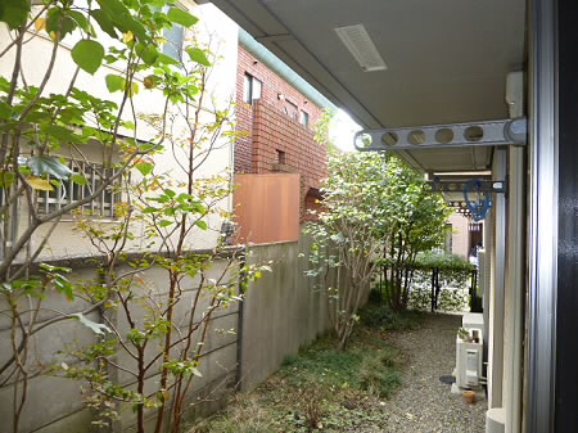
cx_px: 289
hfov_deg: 69.4
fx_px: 417
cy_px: 216
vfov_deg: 54.8
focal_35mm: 25
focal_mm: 4.5
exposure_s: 1/60
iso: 125
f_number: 3.1
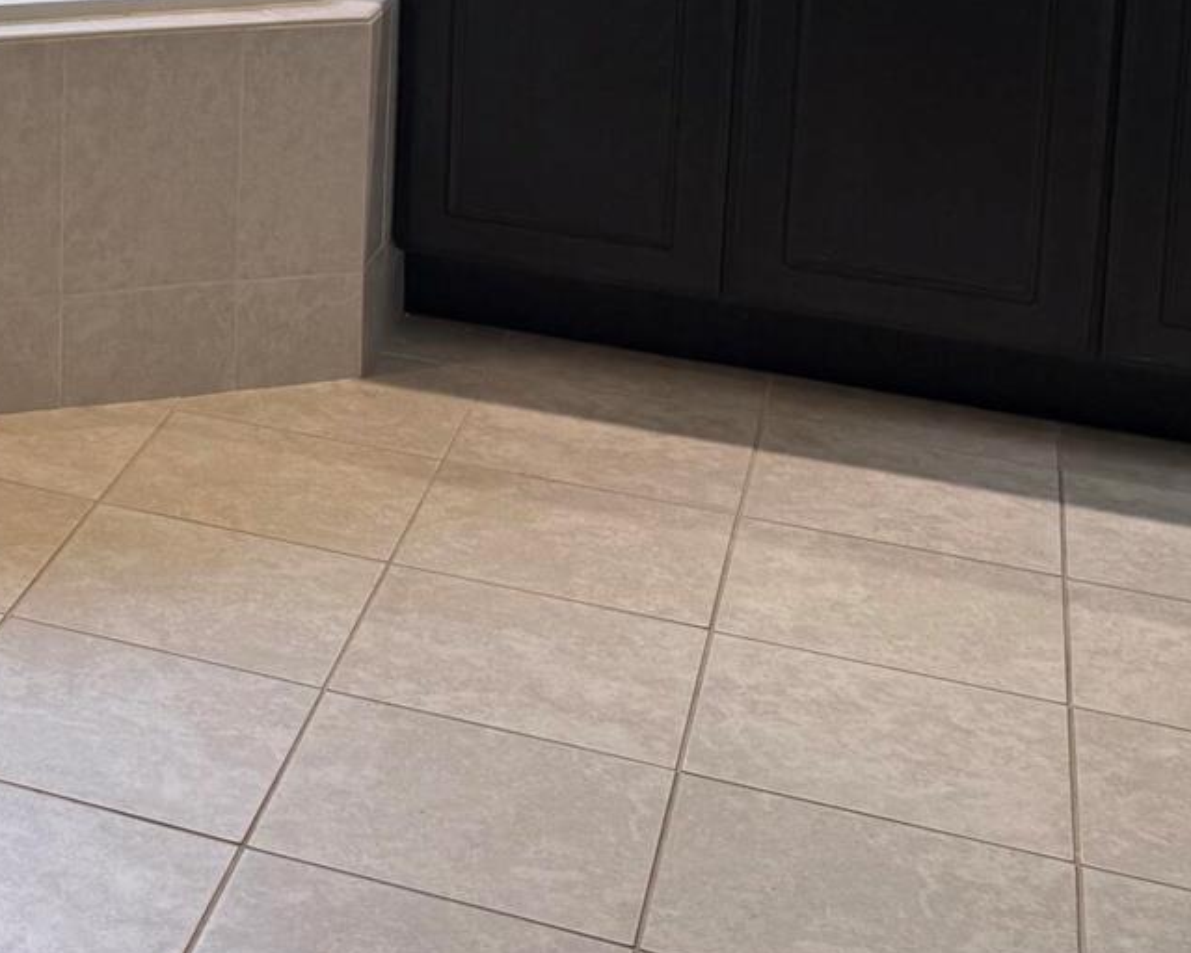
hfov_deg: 22.2
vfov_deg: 18.6
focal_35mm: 75
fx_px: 2644
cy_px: -363
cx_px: -443
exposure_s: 1/120
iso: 64
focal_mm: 6.76
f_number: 1.78
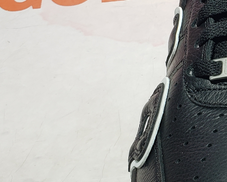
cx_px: 309
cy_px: 85
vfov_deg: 16.7
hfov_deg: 19.0
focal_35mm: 92
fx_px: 618
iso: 50
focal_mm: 4.3
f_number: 2.4
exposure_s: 1/133
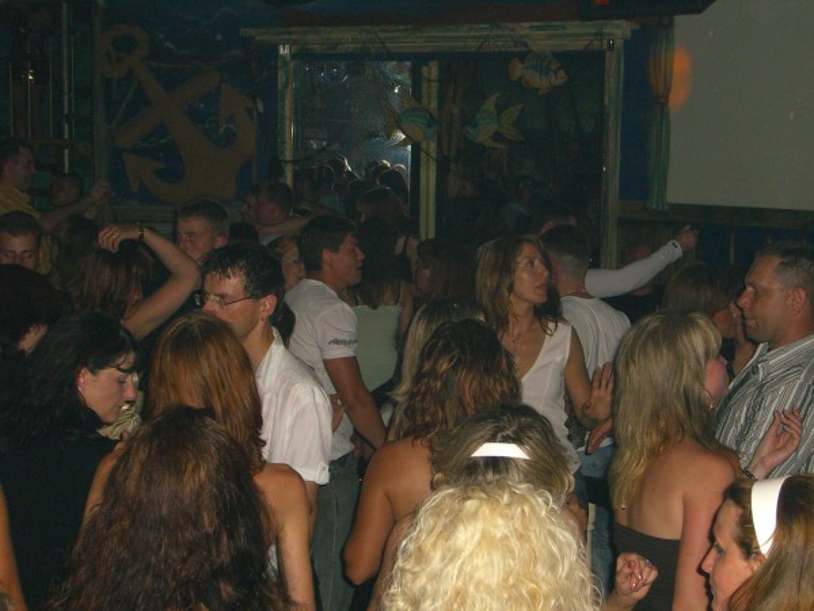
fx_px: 1599
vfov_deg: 21.6
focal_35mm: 68
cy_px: 306
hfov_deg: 28.6
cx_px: 407
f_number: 4
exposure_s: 1/60
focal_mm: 14.2
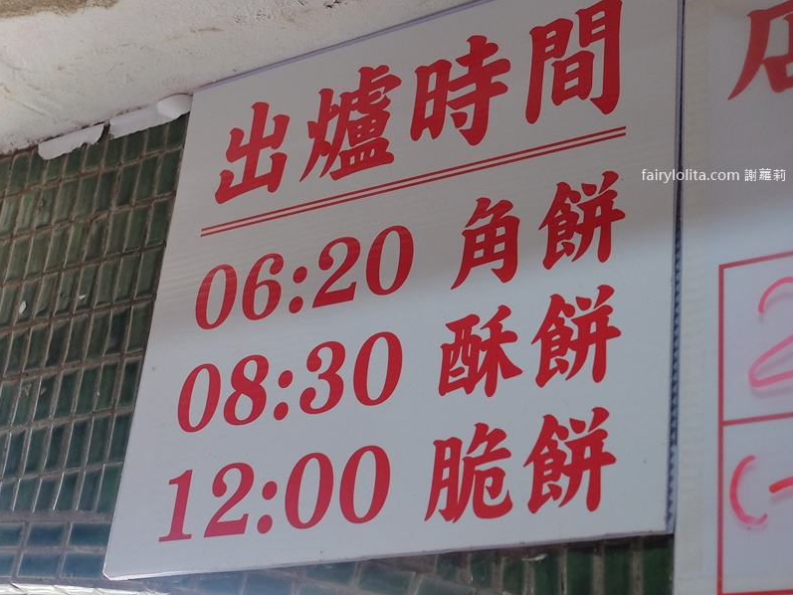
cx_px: 436
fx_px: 871
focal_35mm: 38
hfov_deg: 48.9
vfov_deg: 37.7
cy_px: 298
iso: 1000
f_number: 3.6
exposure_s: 1/210
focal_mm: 23
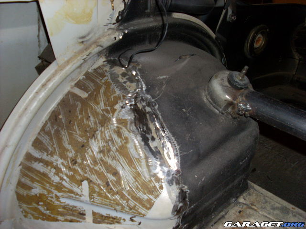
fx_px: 336
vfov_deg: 37.7
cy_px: 114
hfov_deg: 49.0
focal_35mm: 38
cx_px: 153
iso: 100
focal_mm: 6.3
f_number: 3
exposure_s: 1/45
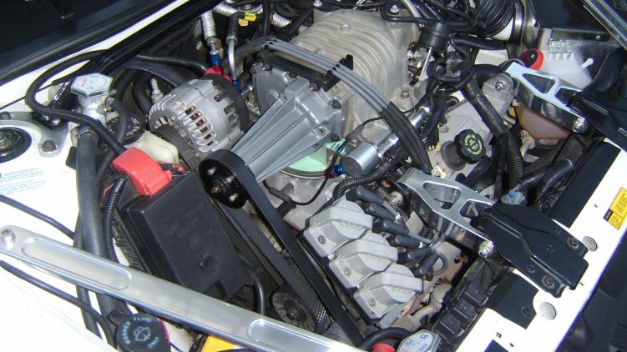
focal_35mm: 36
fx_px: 598
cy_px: 139
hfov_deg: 55.3
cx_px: 303
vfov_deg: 32.7
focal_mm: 8.13
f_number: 2.7
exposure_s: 1/30
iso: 141
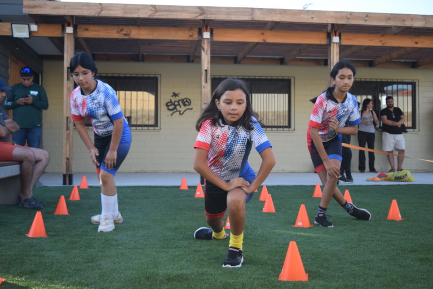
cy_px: 144
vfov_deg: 29.9
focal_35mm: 45
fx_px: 541
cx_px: 216
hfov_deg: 43.6
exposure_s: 1/800
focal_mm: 30
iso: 800
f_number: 4.2
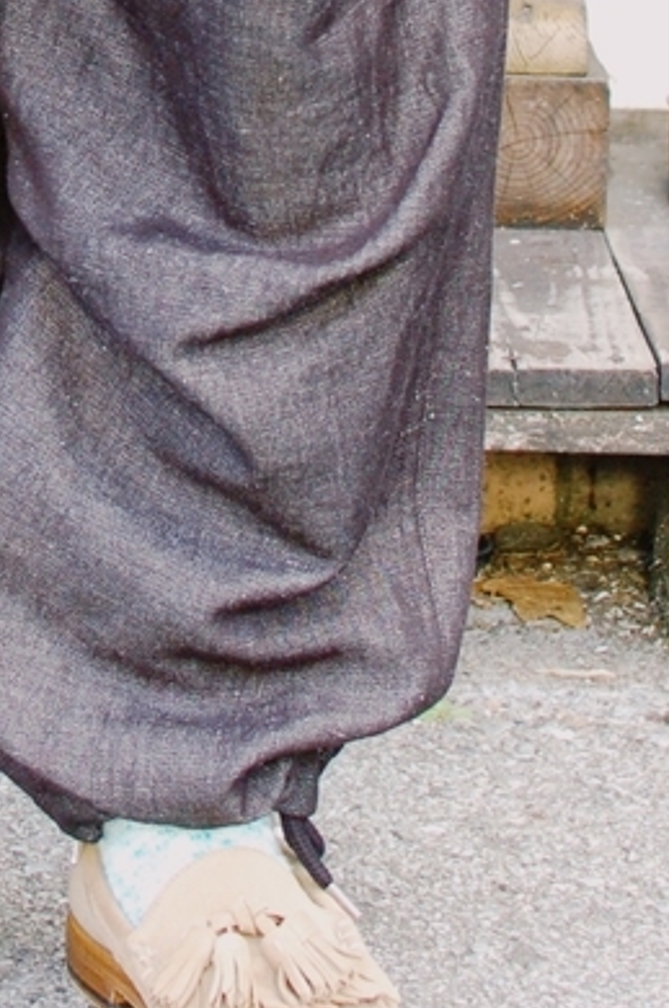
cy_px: -297
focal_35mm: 162
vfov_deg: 12.4
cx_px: -3
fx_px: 4515
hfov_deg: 8.4
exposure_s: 1/160
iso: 800
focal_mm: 35
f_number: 6.3
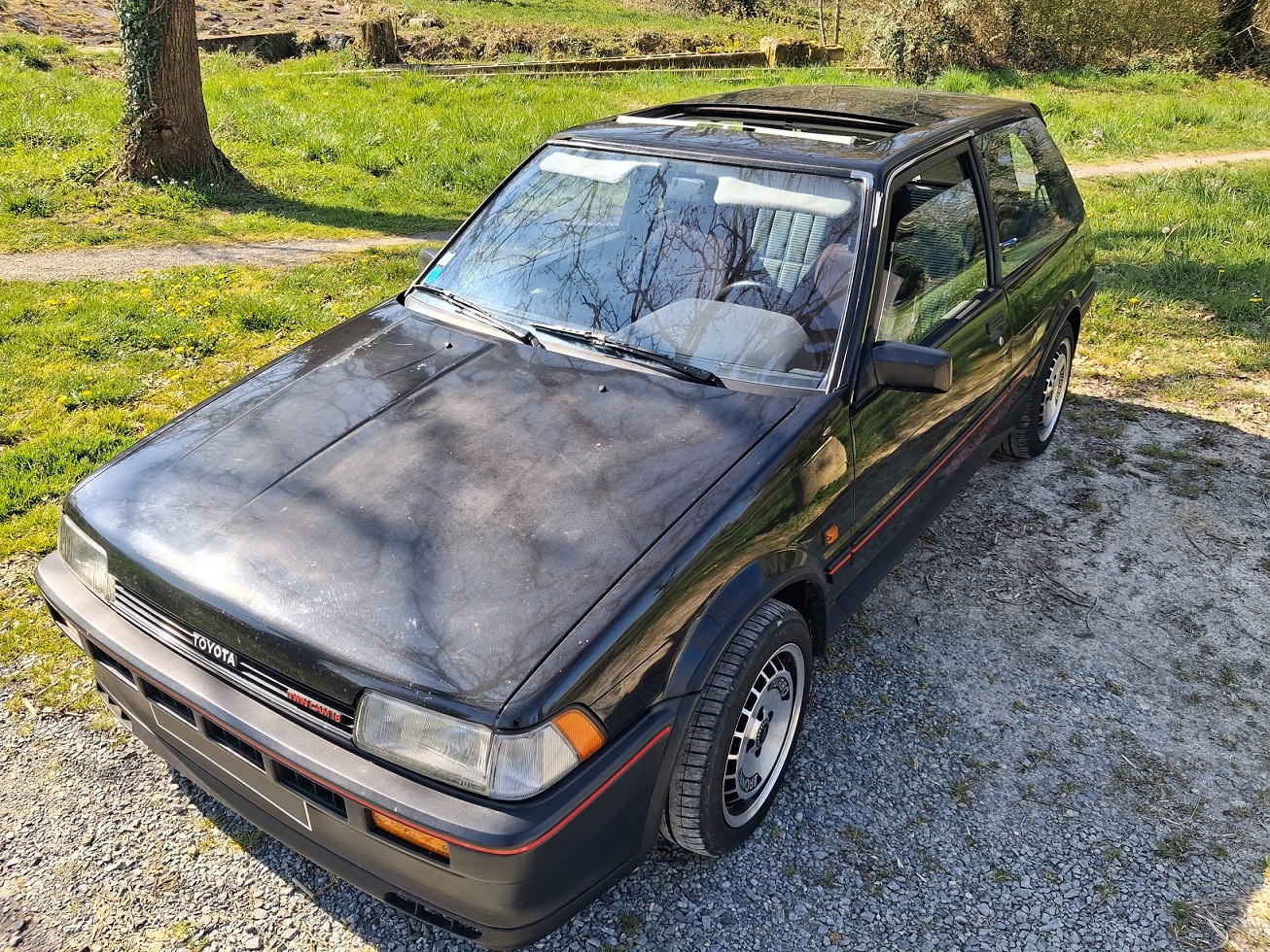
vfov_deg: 51.4
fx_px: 991
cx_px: 635
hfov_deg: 65.3
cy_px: 476
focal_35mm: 27
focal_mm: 4
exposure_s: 1/216
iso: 20
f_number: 1.8
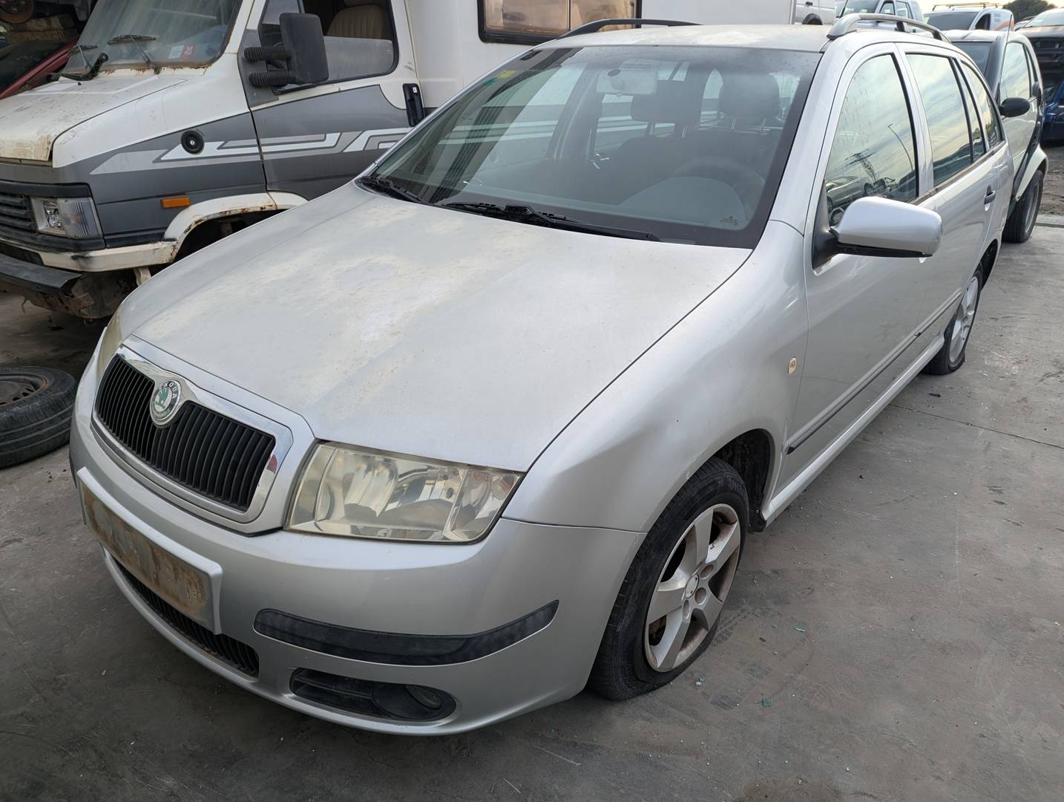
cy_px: 401
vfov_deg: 56.9
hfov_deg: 71.5
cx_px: 532
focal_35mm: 24
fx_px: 739
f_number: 1.85
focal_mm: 6.81
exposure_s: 1/951
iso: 42
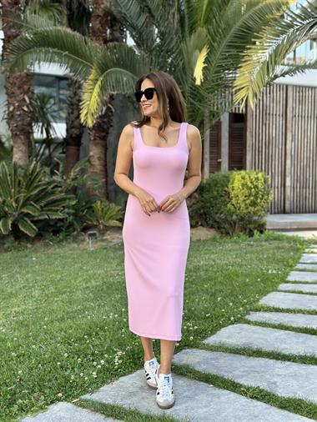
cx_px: 158
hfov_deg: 30.3
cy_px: 211
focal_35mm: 48
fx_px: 586
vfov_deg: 39.6
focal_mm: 6.86
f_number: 1.78
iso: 80
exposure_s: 1/223
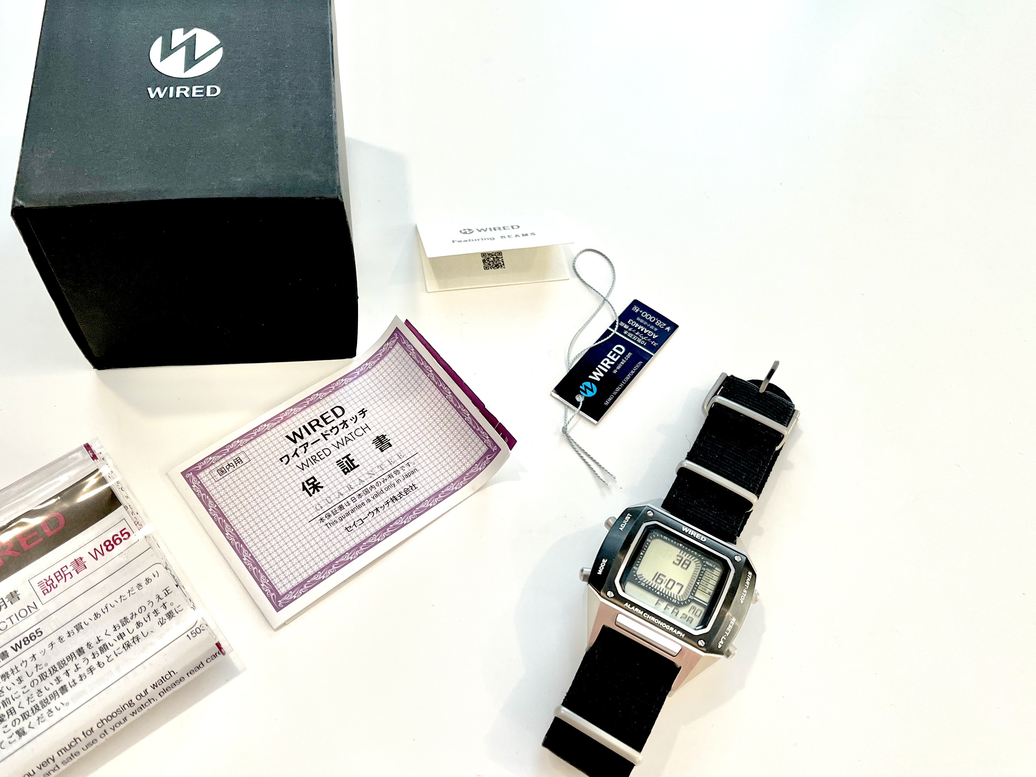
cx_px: 439
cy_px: 402
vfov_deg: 44.2
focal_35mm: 32
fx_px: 958
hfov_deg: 56.6
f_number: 1.6
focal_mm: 5.1
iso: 80
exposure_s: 1/100
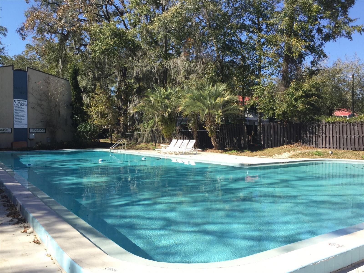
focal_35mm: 31
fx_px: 326
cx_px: 182
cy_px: 136
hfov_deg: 58.4
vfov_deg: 45.4
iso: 25
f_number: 2.4
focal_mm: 3.3
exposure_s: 1/608
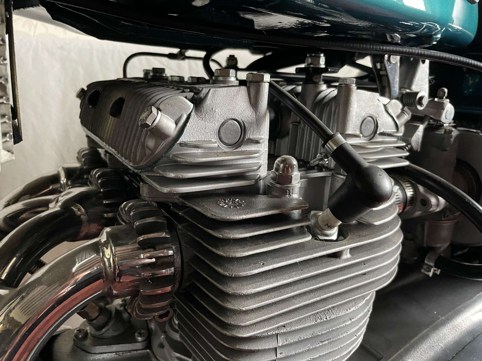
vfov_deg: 53.1
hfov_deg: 67.3
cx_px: 241
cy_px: 180
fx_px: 362
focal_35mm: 26
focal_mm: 4.2
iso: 500
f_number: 1.6
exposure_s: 1/59
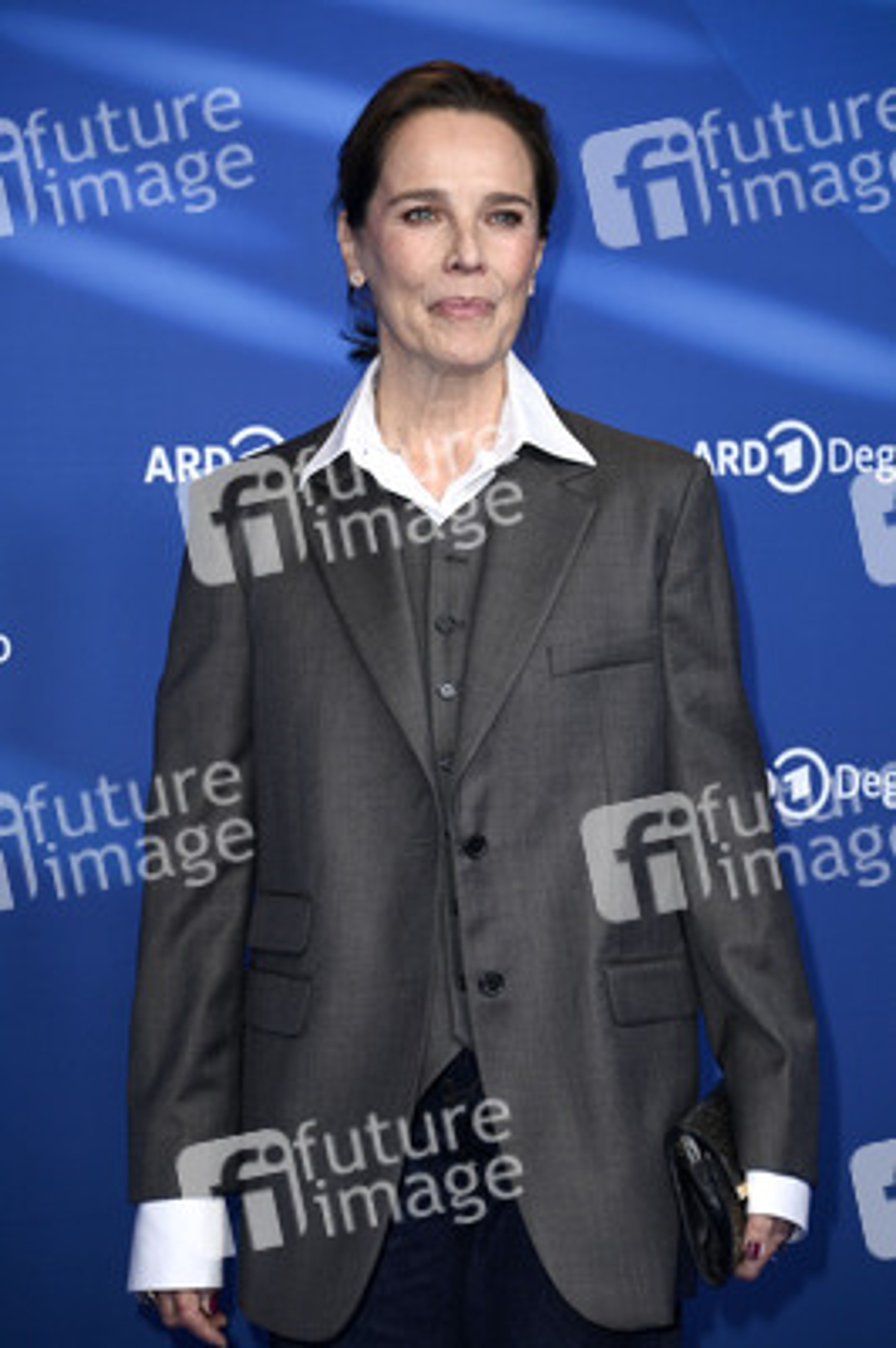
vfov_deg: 15.2
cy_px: 674
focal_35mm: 135
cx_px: 448
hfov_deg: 10.1
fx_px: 5048
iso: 1000
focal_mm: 135
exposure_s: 1/250
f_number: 5.6
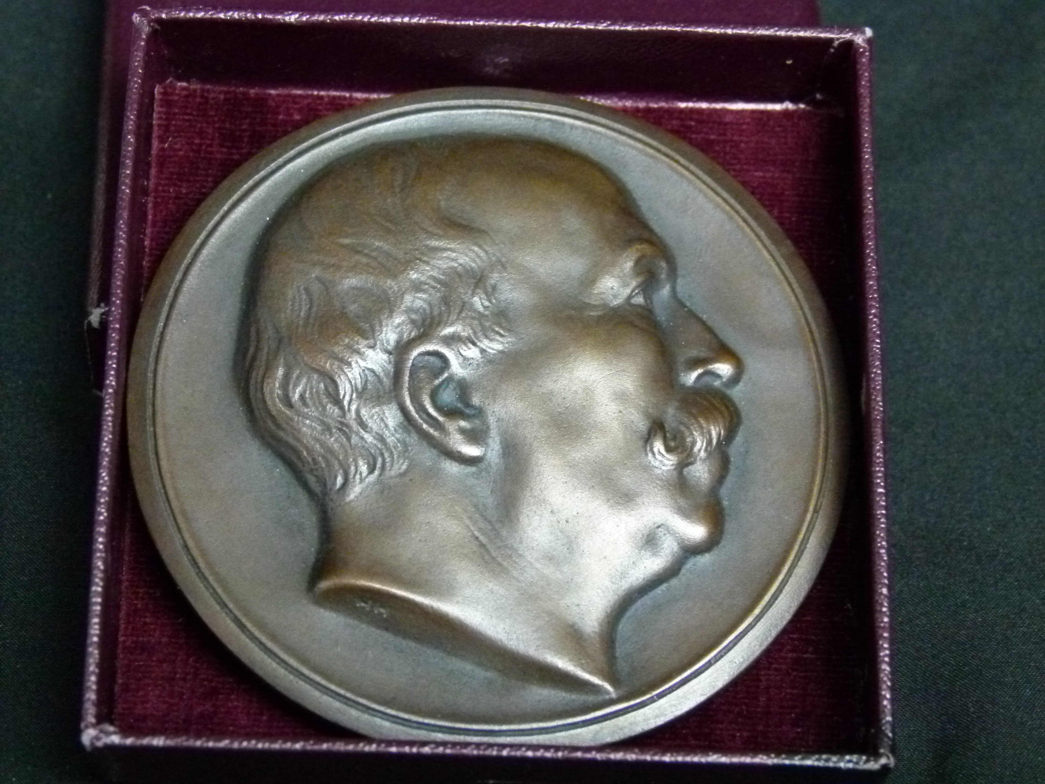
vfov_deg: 14.6
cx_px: 522
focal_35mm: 101
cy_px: 392
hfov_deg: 19.4
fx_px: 3049
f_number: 3.5
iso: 800
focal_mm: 18.2
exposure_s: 1/30
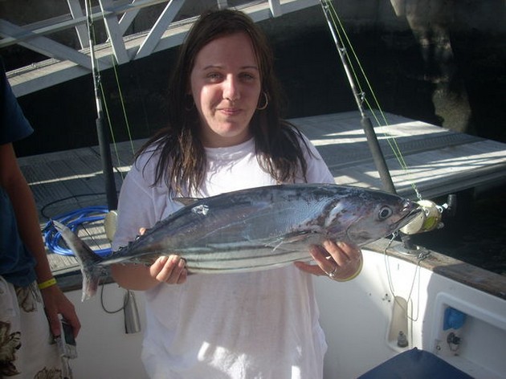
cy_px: 190
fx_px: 541
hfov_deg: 50.2
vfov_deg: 38.6
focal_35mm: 37
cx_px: 253
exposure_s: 1/169
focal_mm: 6.2
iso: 64
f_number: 5.6
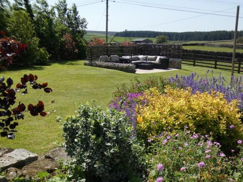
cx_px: 122
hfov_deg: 51.4
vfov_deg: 39.6
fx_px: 253
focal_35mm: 36
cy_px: 91
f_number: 3.5
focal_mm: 6.5
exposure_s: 1/800
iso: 80
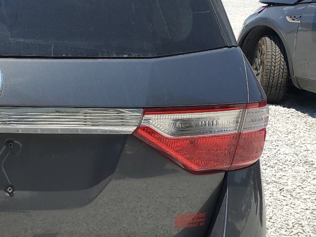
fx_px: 557
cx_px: -45
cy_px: 116
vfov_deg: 24.0
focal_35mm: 61
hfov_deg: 28.3
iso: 50
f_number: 1.5
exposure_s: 1/3333
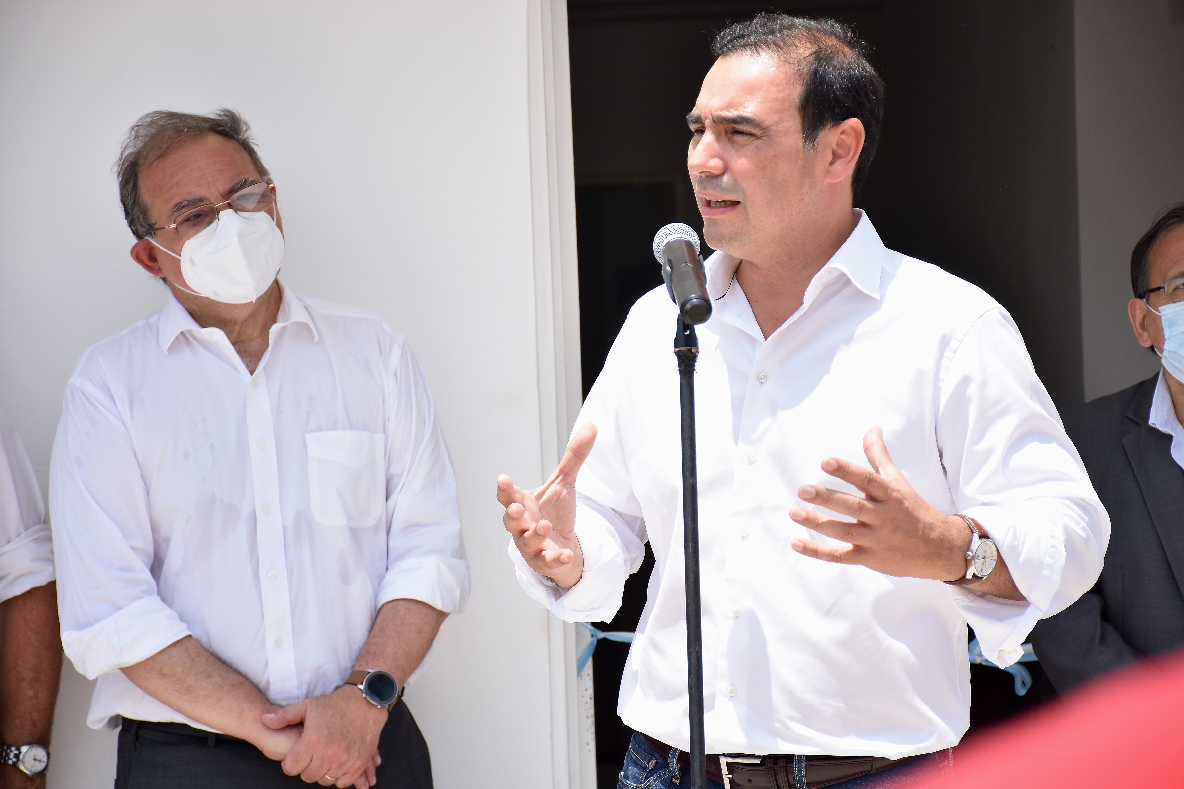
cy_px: 394
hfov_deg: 15.2
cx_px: 592
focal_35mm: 135
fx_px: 4440
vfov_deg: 10.2
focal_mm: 90
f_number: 5.6
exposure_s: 1/800
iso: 250
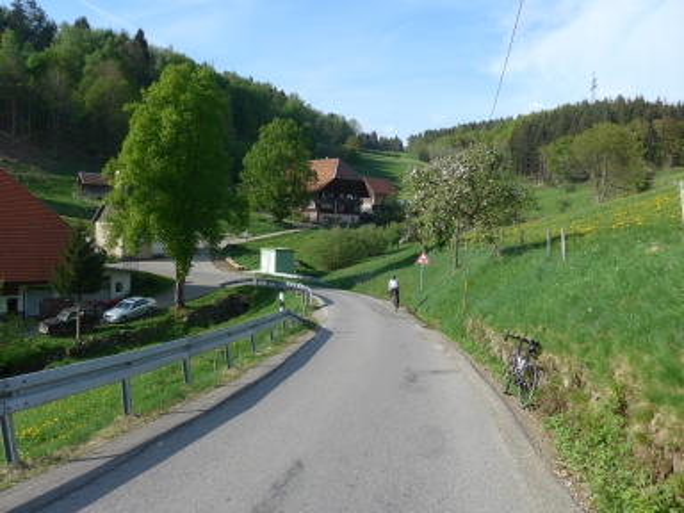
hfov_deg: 61.7
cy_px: 256
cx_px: 342
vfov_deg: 48.2
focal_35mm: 29
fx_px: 573
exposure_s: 1/1000
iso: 80
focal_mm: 6
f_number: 2.8
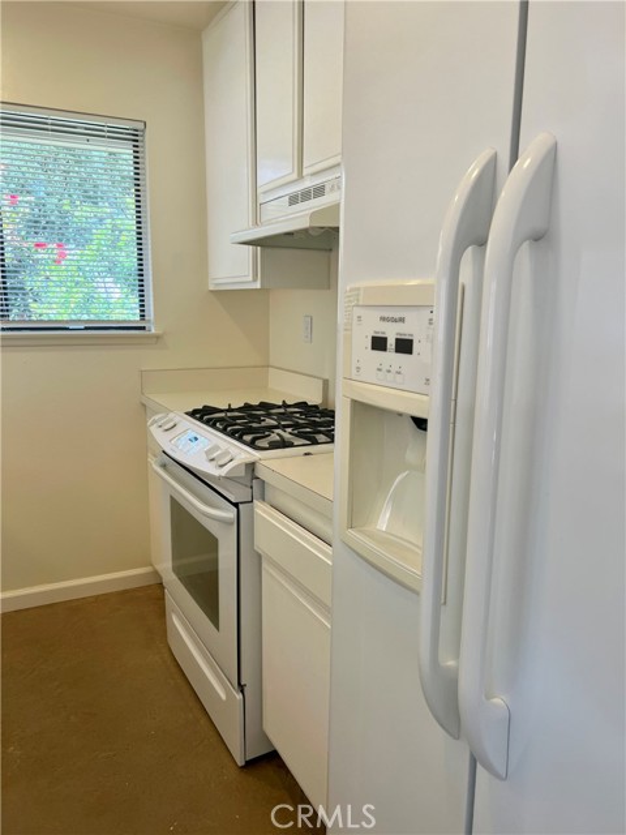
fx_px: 627
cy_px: 418
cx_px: 313
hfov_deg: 53.1
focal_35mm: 26
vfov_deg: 67.3
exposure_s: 1/142
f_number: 1.5
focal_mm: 5.7
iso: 32
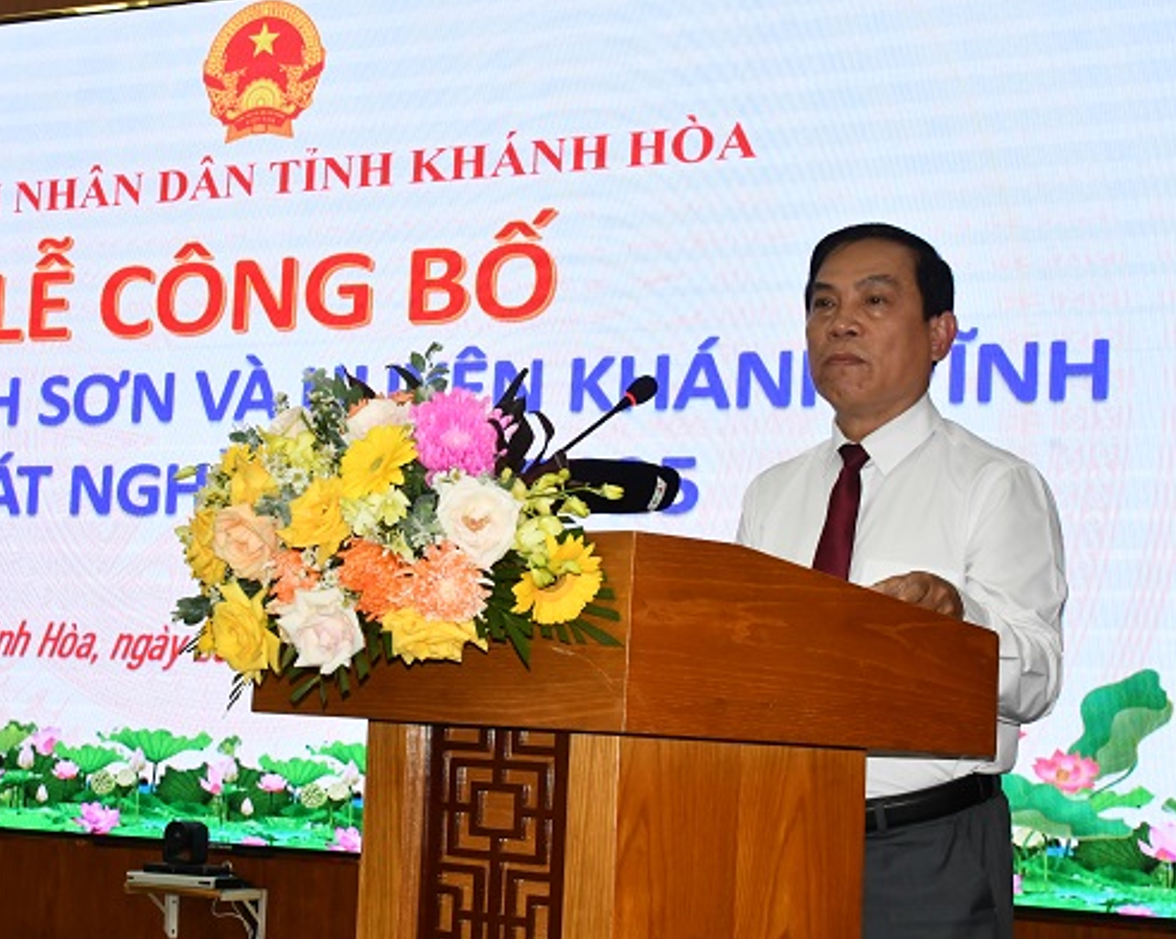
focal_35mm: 79
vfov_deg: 19.4
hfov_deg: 24.1
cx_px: 502
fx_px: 2748
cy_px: 468
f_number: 14
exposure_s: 1/80
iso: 3600
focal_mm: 46
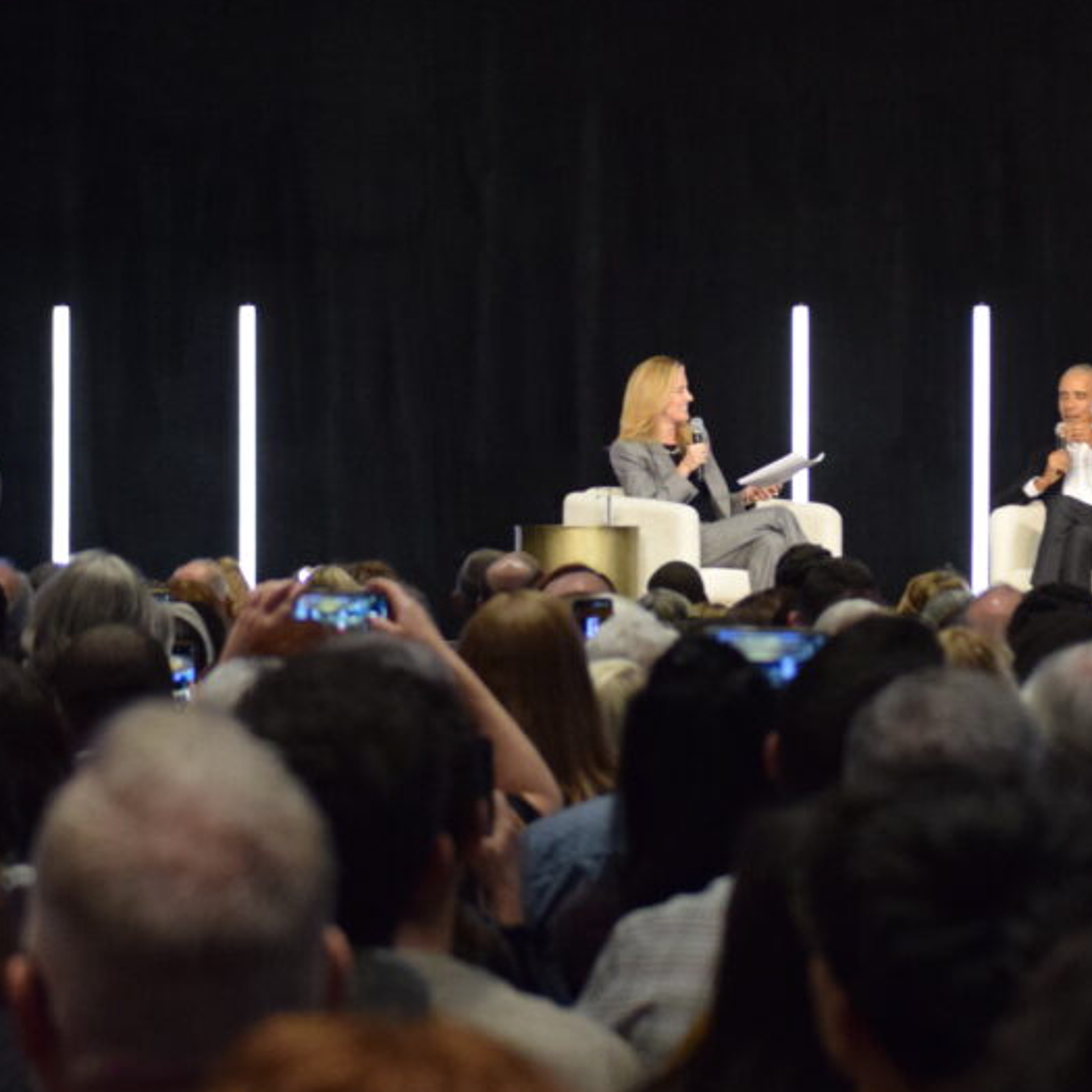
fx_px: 7325
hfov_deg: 8.5
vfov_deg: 8.5
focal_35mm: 205
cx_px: 919
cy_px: 302
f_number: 4
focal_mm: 55
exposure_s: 1/60
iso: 2000
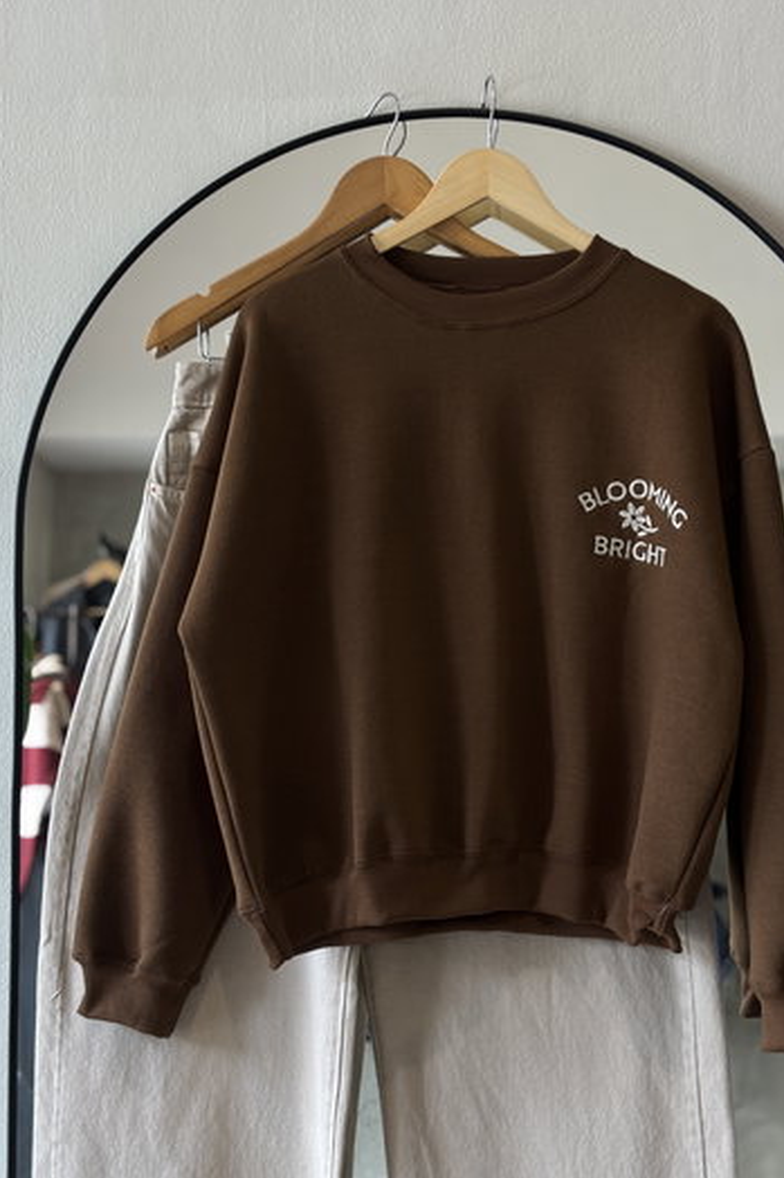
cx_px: 429
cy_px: 592
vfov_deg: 36.3
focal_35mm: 55
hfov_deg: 24.6
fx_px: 1798
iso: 50
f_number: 1.6
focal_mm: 5.96
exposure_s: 1/50
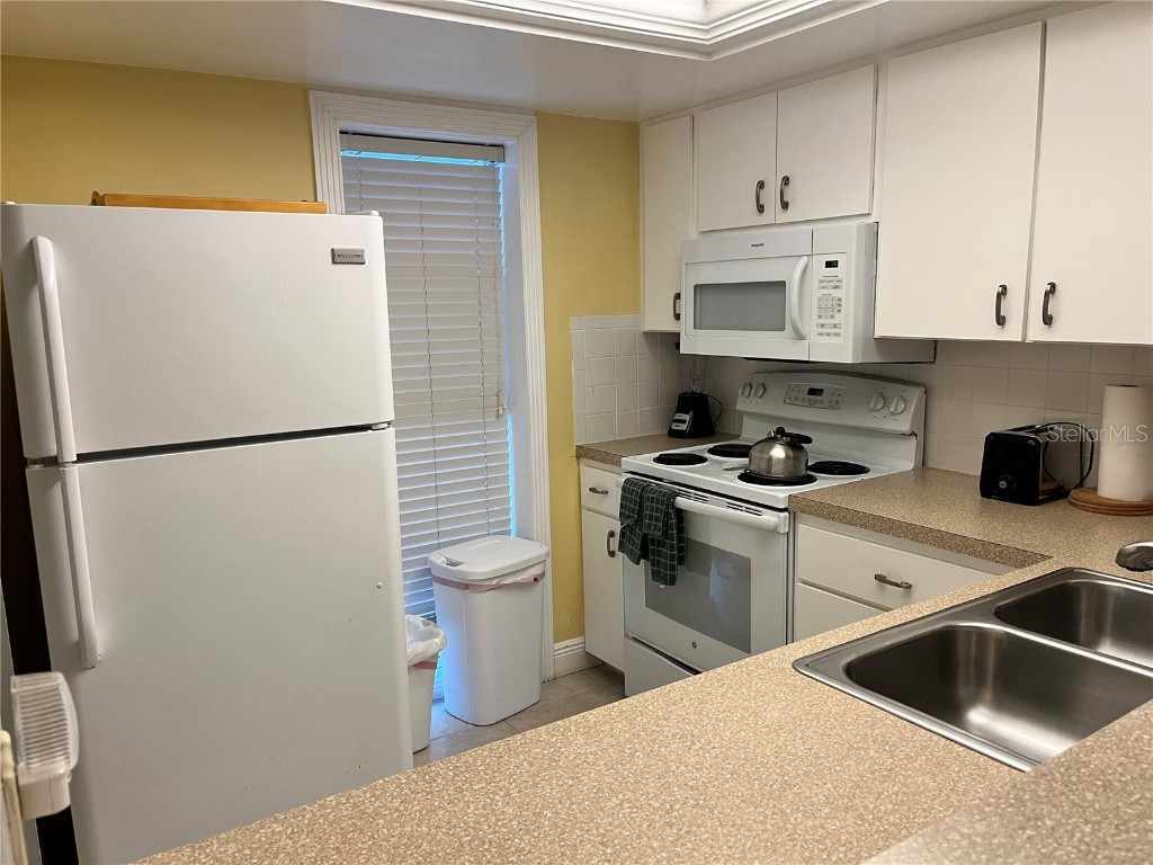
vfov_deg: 53.1
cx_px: 576
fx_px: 866
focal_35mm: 26
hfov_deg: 67.3
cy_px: 432
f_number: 1.6
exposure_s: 1/60
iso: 160
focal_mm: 5.1
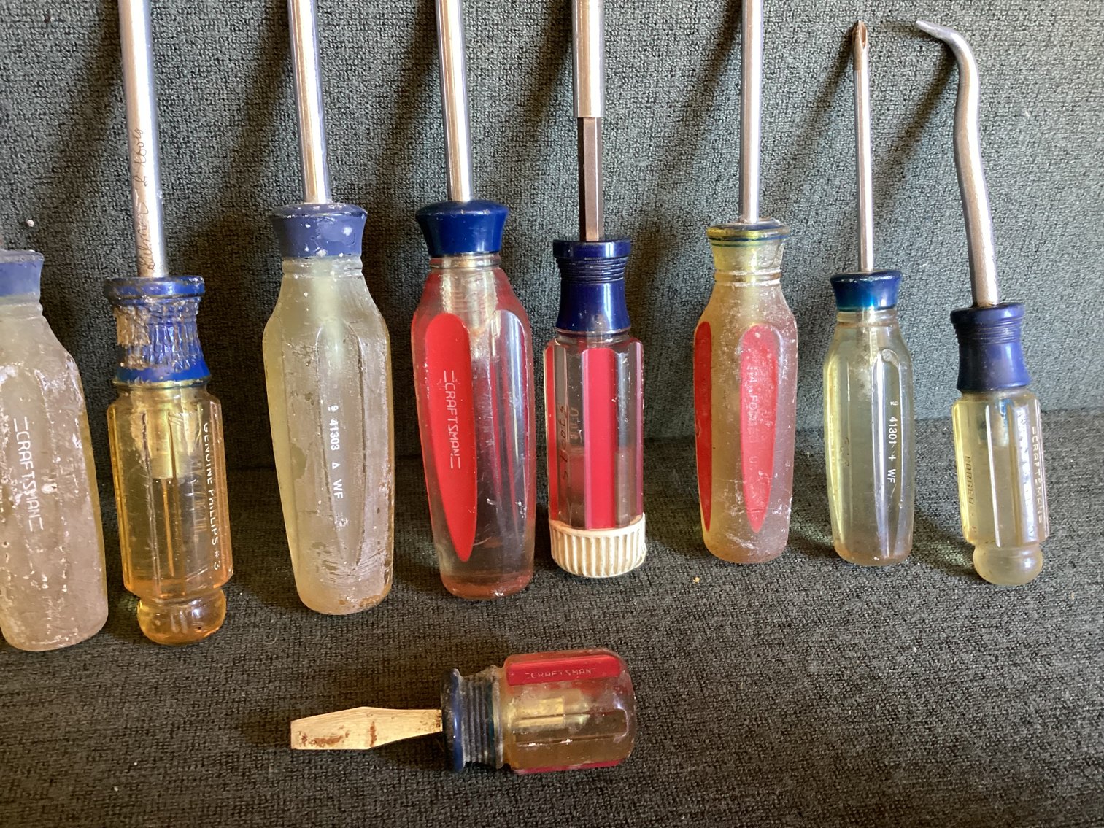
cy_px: 414
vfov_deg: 45.4
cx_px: 552
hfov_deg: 58.3
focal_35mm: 31
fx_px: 989
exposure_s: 1/50
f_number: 2.4
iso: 320
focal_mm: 3.3
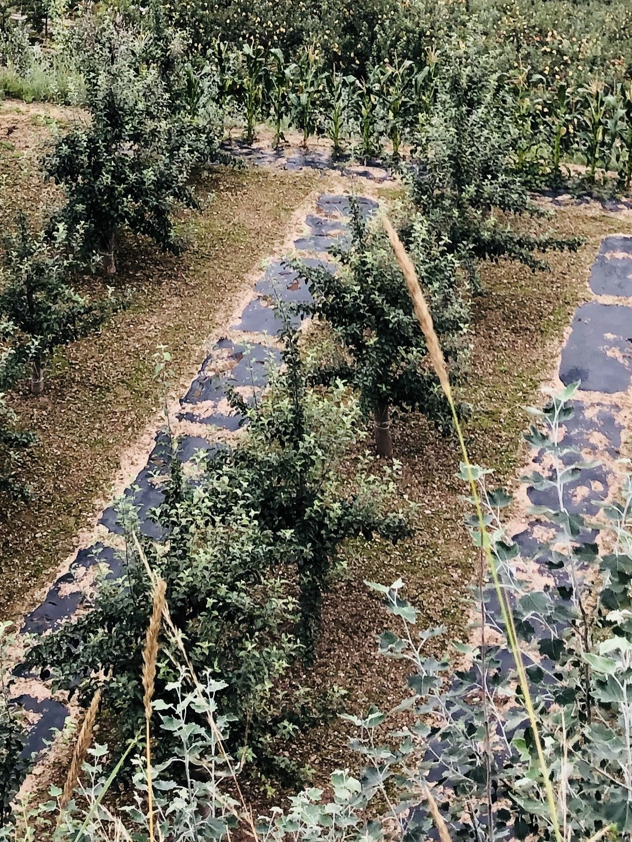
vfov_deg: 23.8
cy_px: -28
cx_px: 231
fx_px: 1898
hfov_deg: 18.9
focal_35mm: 78
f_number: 1.8
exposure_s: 1/120
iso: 50
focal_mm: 4
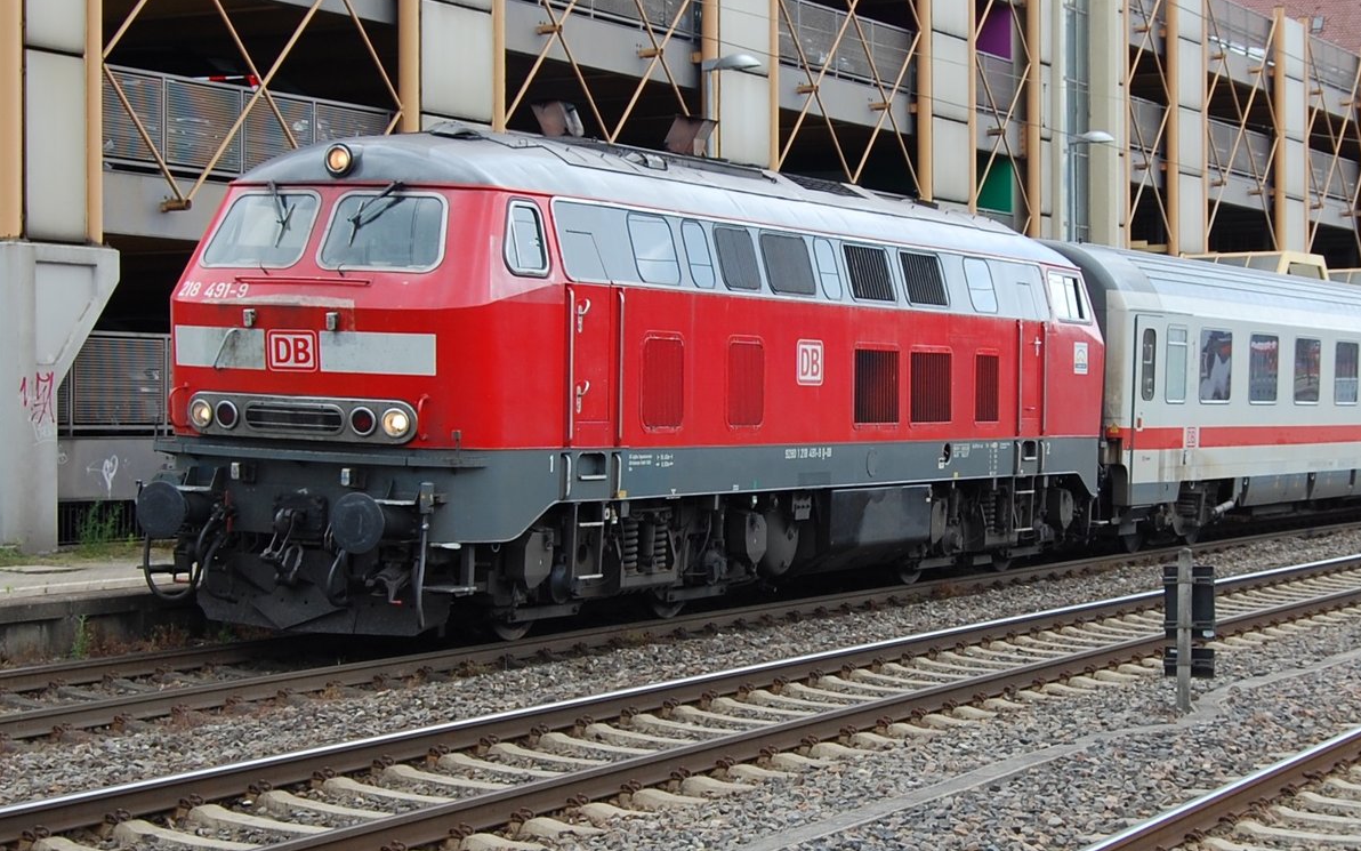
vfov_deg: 32.0
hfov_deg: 49.3
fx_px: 1484
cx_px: 684
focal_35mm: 40
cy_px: 432
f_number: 7.1
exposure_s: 1/200
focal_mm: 26
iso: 200
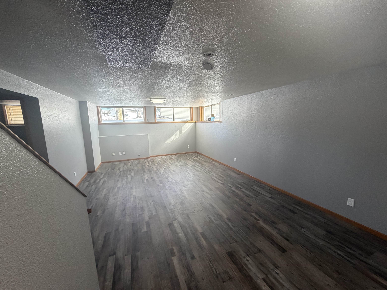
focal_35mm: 14
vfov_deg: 85.7
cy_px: 145
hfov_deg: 102.1
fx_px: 157
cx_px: 194
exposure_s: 1/120
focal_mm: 2.22
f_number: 2.2
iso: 160
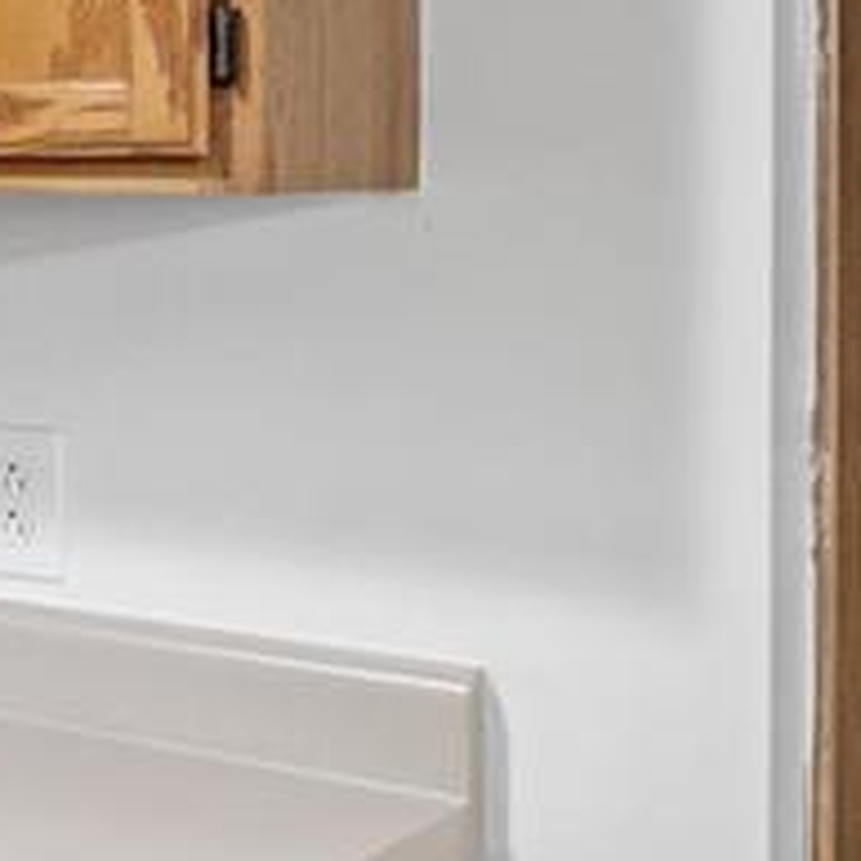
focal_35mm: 72
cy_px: 147
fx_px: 2026
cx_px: -1133
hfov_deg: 15.3
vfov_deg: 23.6
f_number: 8
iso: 400
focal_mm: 8
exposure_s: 1/125
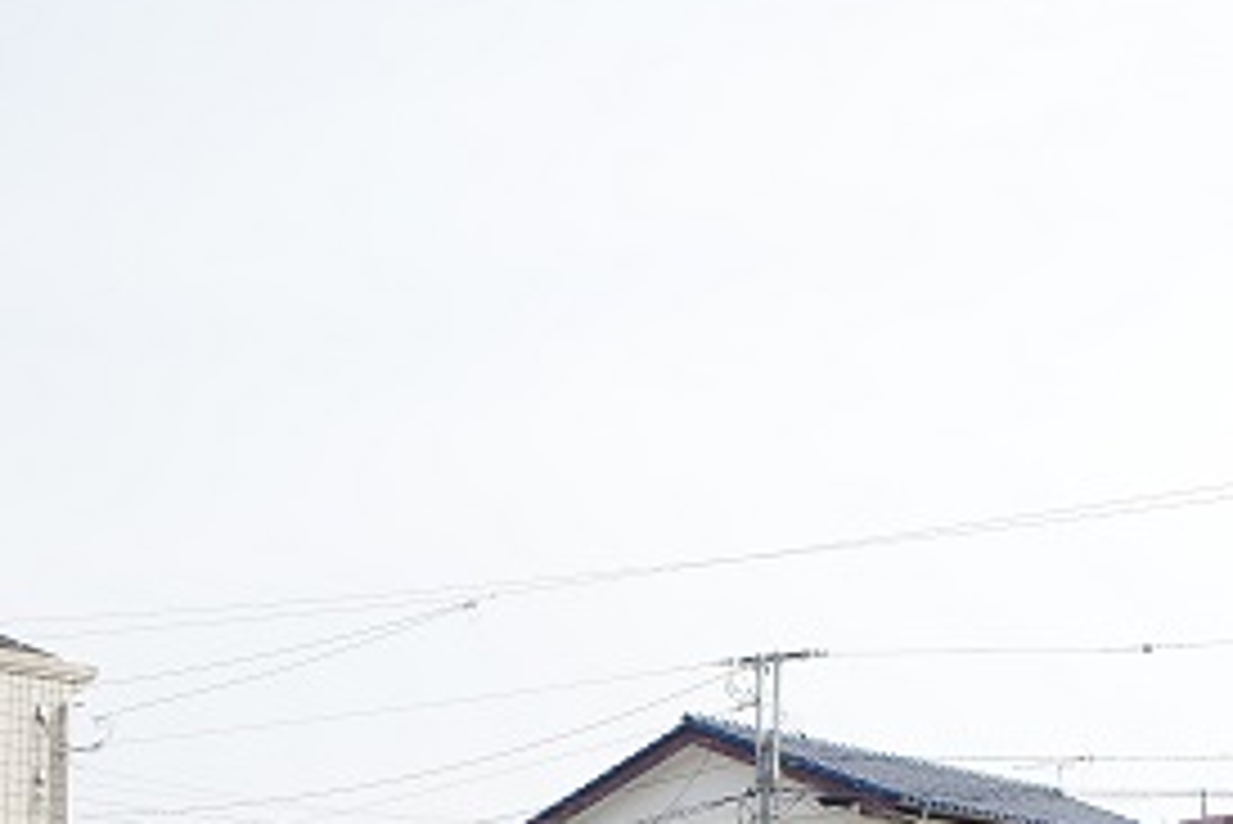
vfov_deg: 17.9
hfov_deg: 27.3
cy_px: 885
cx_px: 526
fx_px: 2536
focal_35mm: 74
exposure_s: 1/320
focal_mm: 15
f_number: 8
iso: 200
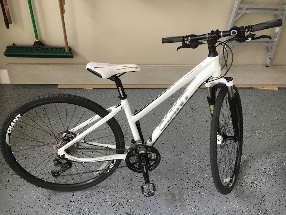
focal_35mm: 29
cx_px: 143
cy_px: 108
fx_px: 240
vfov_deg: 48.2
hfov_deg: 61.7
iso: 40
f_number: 2.2
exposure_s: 1/30
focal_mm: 4.15
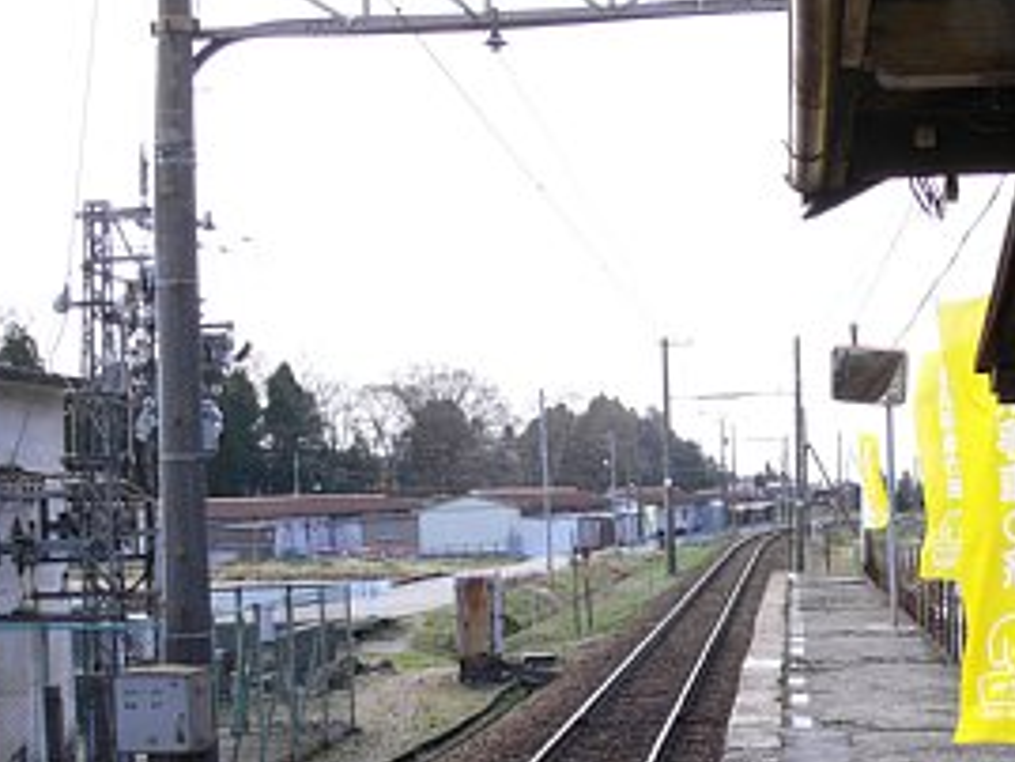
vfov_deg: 27.7
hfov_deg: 36.6
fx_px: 1525
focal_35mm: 52
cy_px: 555
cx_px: 638
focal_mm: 7.4
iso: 80
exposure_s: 1/100
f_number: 5.6
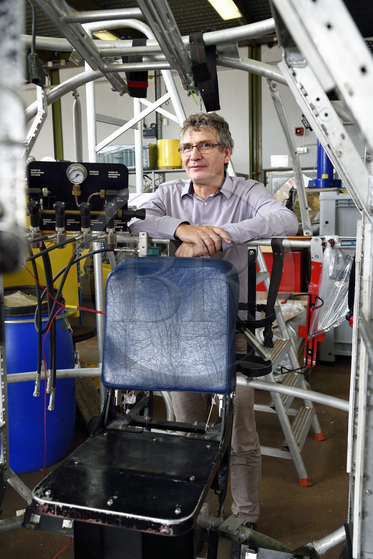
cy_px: 280
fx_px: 528
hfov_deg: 38.9
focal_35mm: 34
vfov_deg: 55.8
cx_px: 186
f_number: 5
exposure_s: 1/100
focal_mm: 34
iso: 1000
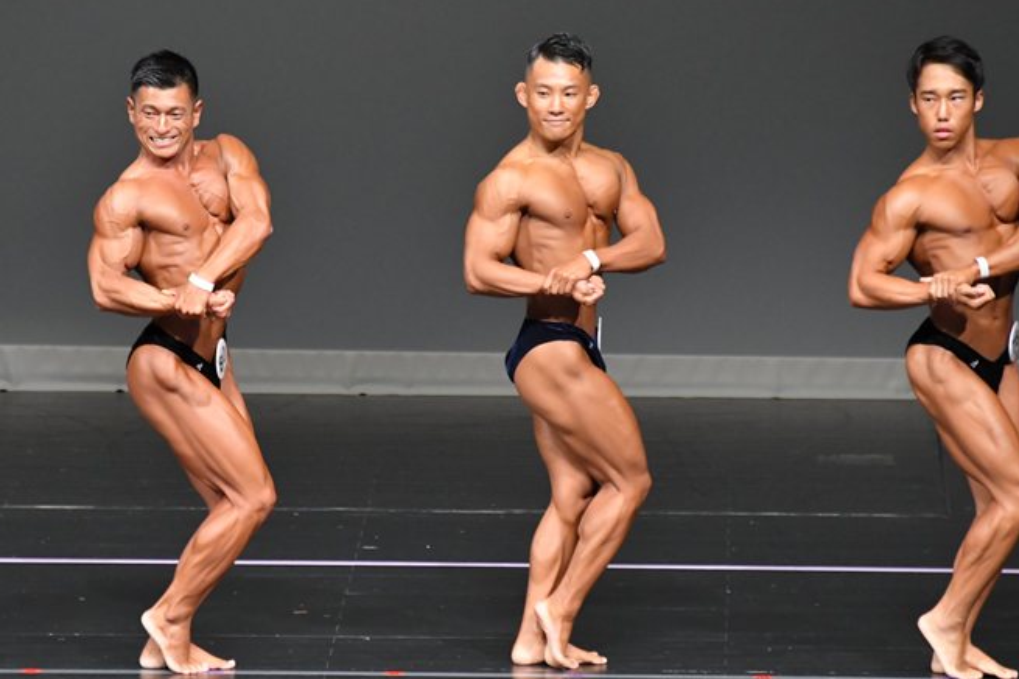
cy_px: 385
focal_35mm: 444
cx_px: 429
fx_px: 12561
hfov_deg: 4.6
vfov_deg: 3.1
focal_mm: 250
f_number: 5.6
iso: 5000
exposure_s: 1/400
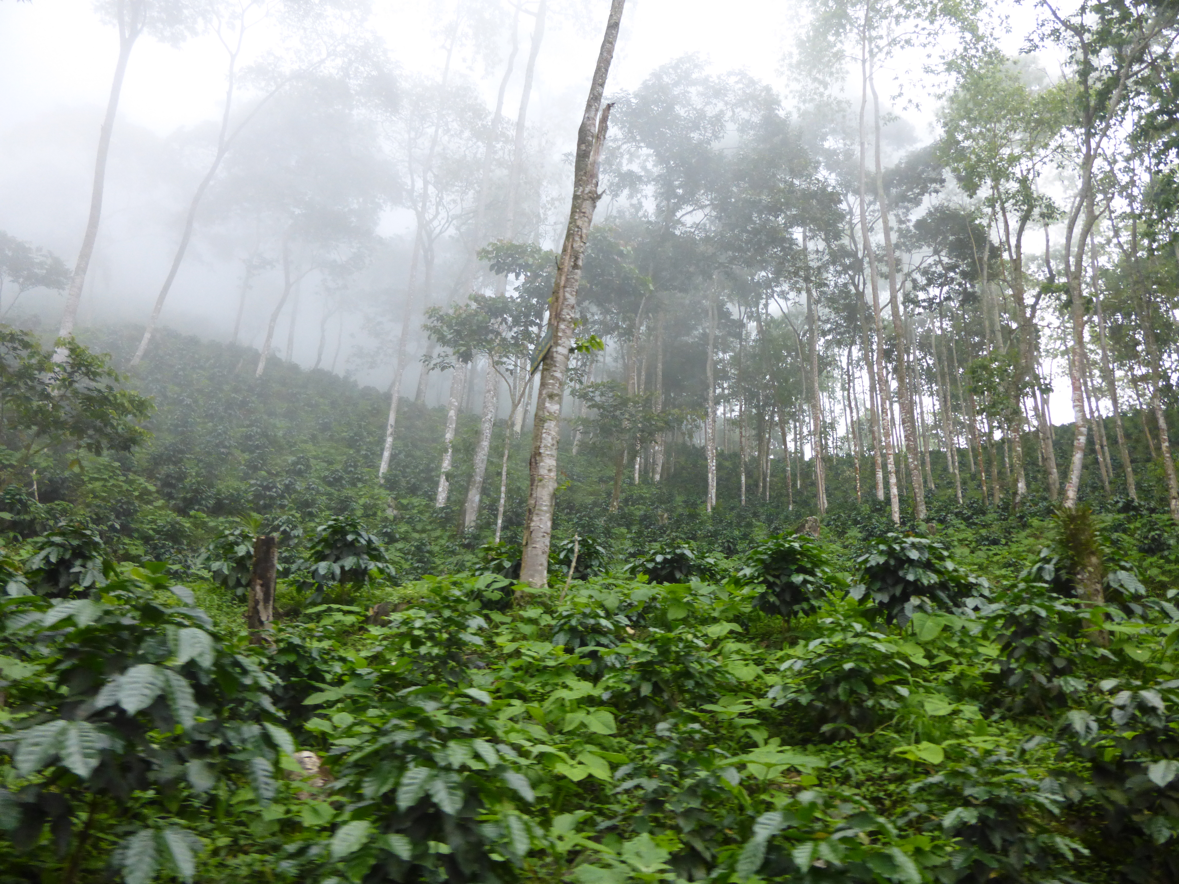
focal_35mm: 26
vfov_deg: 53.1
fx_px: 886
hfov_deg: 67.3
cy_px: 442
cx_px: 590
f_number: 3.1
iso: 250
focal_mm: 4.5
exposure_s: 1/250
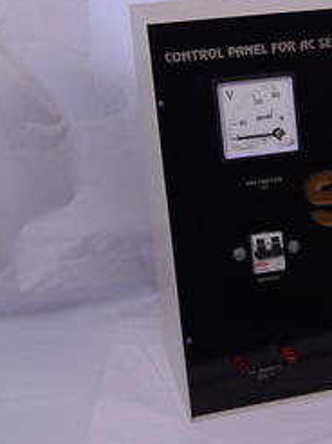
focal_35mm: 88
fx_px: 1127
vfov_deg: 22.2
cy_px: 158
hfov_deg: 15.8
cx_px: 442
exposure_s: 1/160
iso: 400
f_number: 8
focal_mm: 30
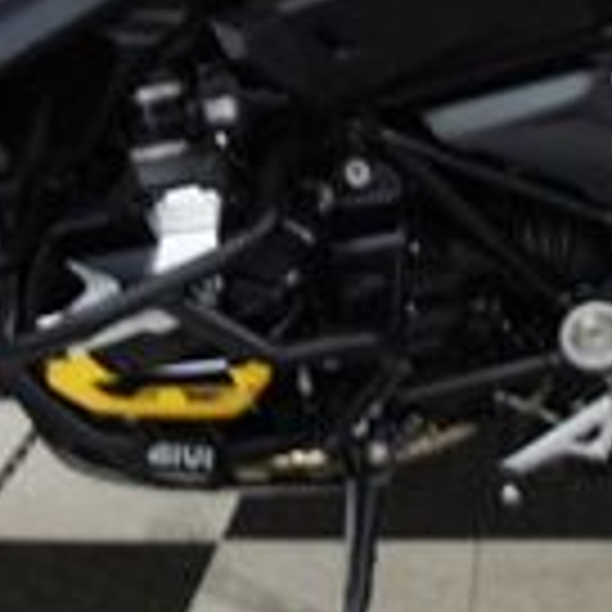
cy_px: -63
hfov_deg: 14.4
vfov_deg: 14.2
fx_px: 2400
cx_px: 504
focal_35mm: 120
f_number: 4
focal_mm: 20
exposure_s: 1/30
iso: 400
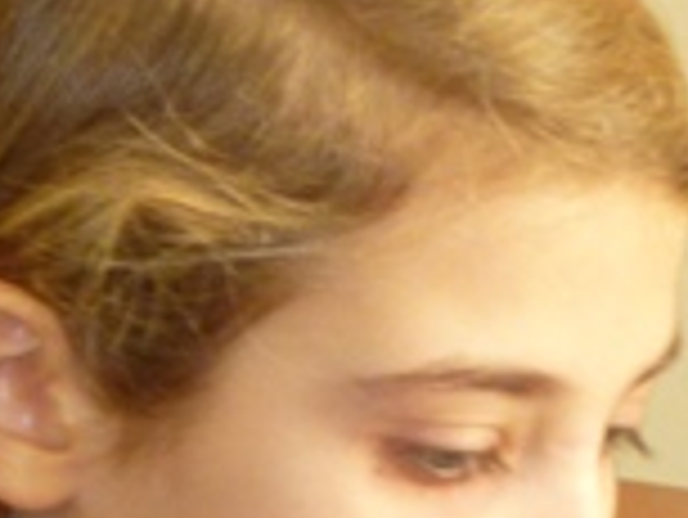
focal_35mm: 595
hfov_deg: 3.3
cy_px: 896
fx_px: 11835
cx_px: 958
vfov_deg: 2.5
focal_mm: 25.5
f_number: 6.3
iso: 800
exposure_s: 1/13
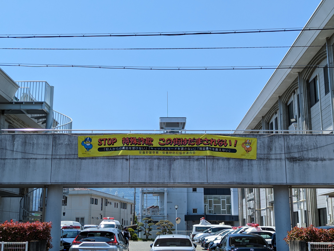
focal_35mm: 48
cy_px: 126
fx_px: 464
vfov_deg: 30.3
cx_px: 167
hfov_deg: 39.6
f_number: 1.85
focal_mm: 6.81
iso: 42
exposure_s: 1/1808
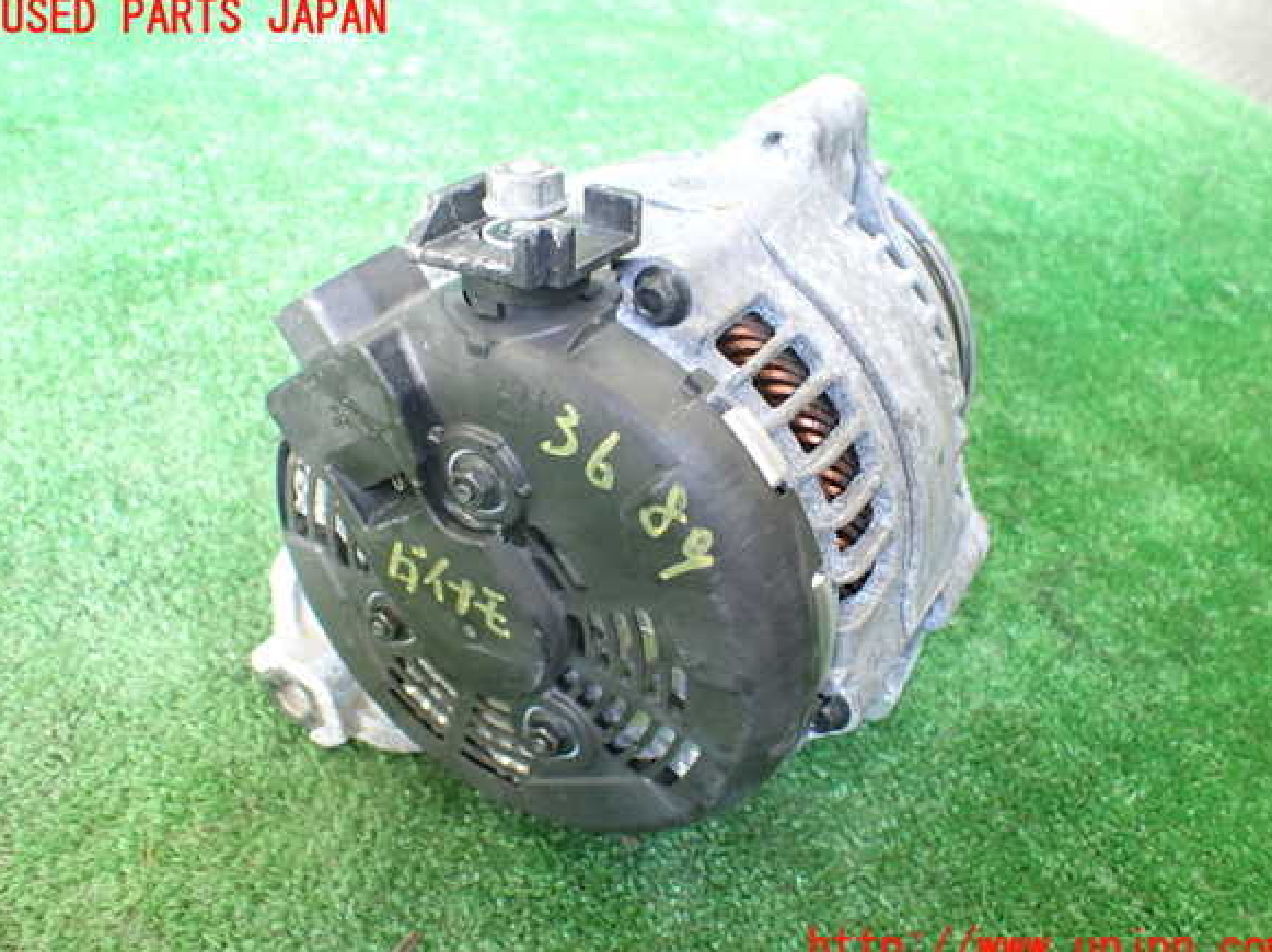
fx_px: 1138
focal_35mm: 31
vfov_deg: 45.4
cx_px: 646
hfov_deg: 58.4
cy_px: 484
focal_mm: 5.4
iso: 800
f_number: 2.3
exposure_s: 1/40
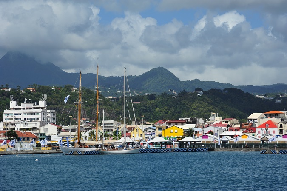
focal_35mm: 120
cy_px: 96
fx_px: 956
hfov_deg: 17.1
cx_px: 144
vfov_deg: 11.4
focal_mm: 120
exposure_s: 1/500
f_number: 11
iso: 250
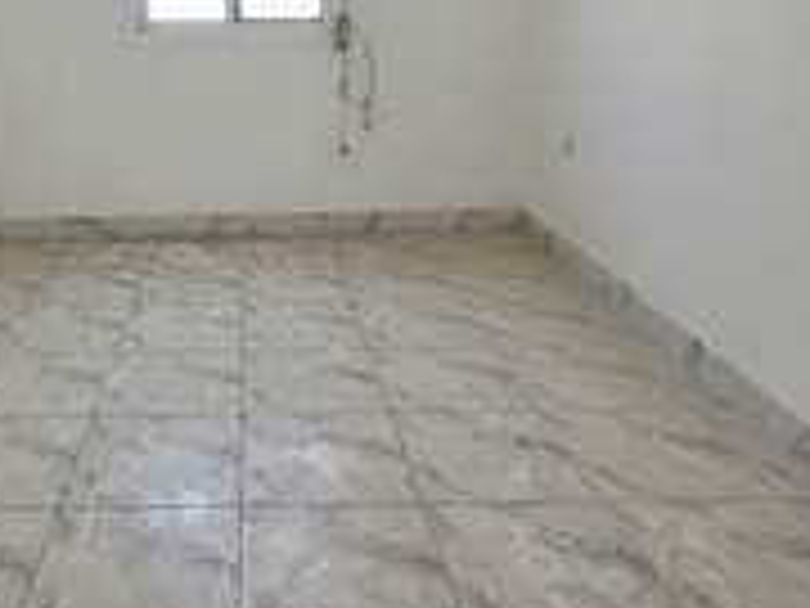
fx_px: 772
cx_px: 236
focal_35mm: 33
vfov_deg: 39.3
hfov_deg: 53.6
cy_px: 43
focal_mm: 2.2
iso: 40
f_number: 1.9
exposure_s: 1/101
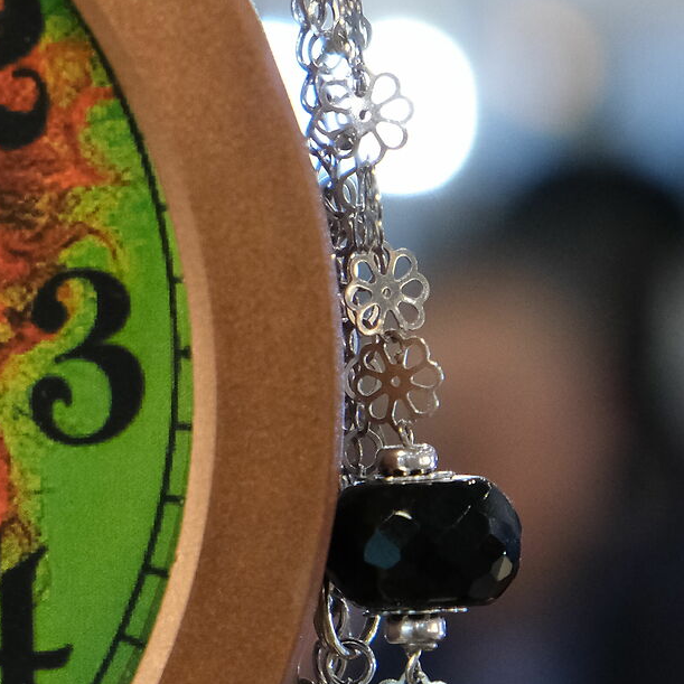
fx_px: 6192
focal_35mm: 277
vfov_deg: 6.3
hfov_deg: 6.2
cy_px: 346
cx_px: -497
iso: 1600
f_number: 4
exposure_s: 1/80
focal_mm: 55
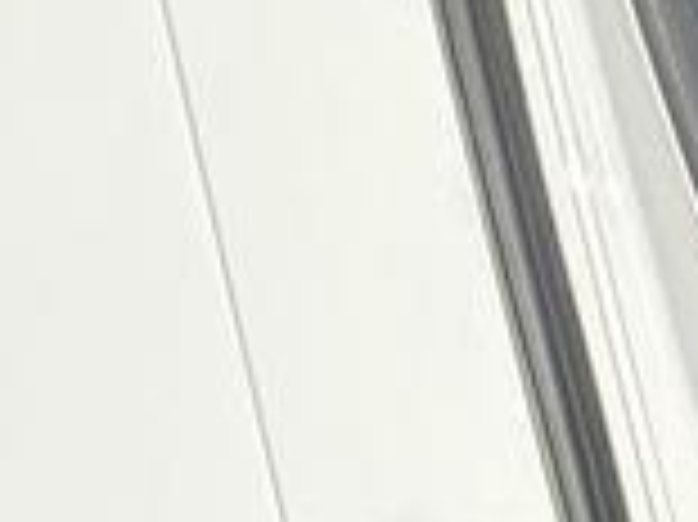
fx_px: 1632
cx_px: 1621
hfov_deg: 15.3
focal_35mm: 81
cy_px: 603
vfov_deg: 17.4
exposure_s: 1/525
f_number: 2.2
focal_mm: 2.22
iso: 64
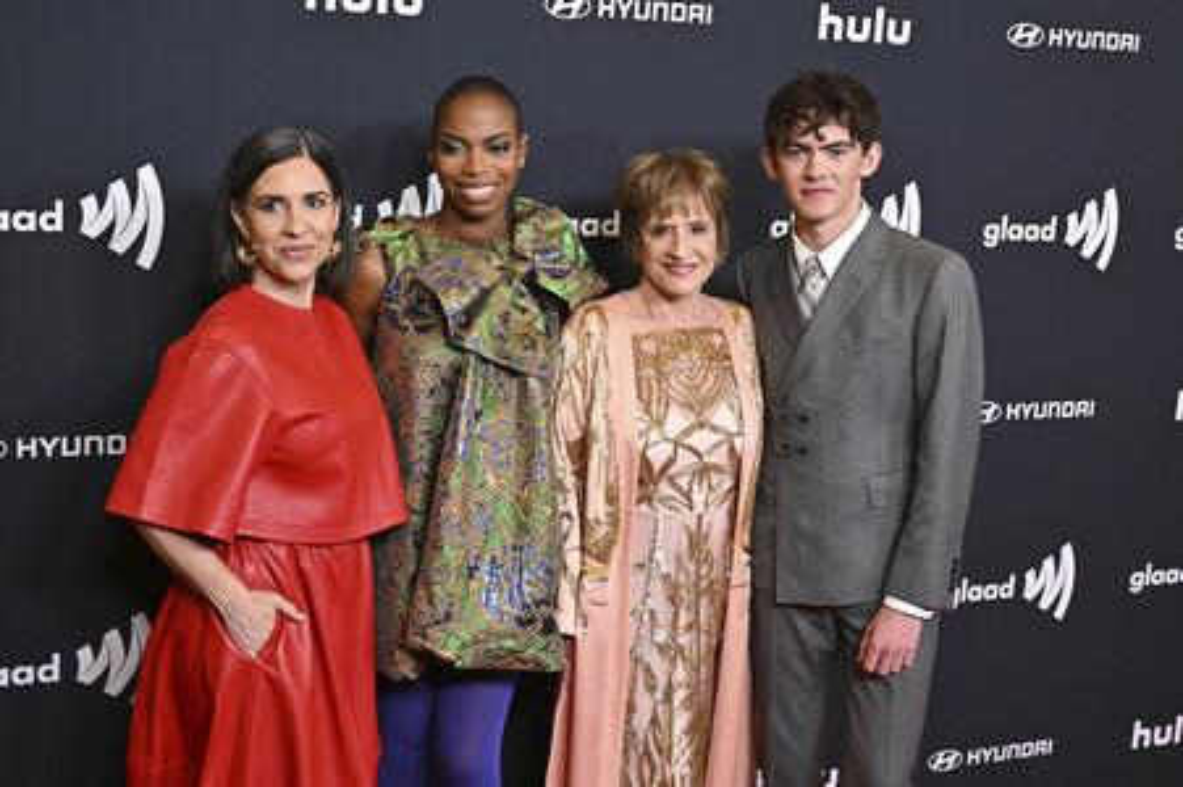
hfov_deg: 41.1
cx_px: 592
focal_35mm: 48
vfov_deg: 28.0
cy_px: 394
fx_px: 1576
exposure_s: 1/250
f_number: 5.6
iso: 4000
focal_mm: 48
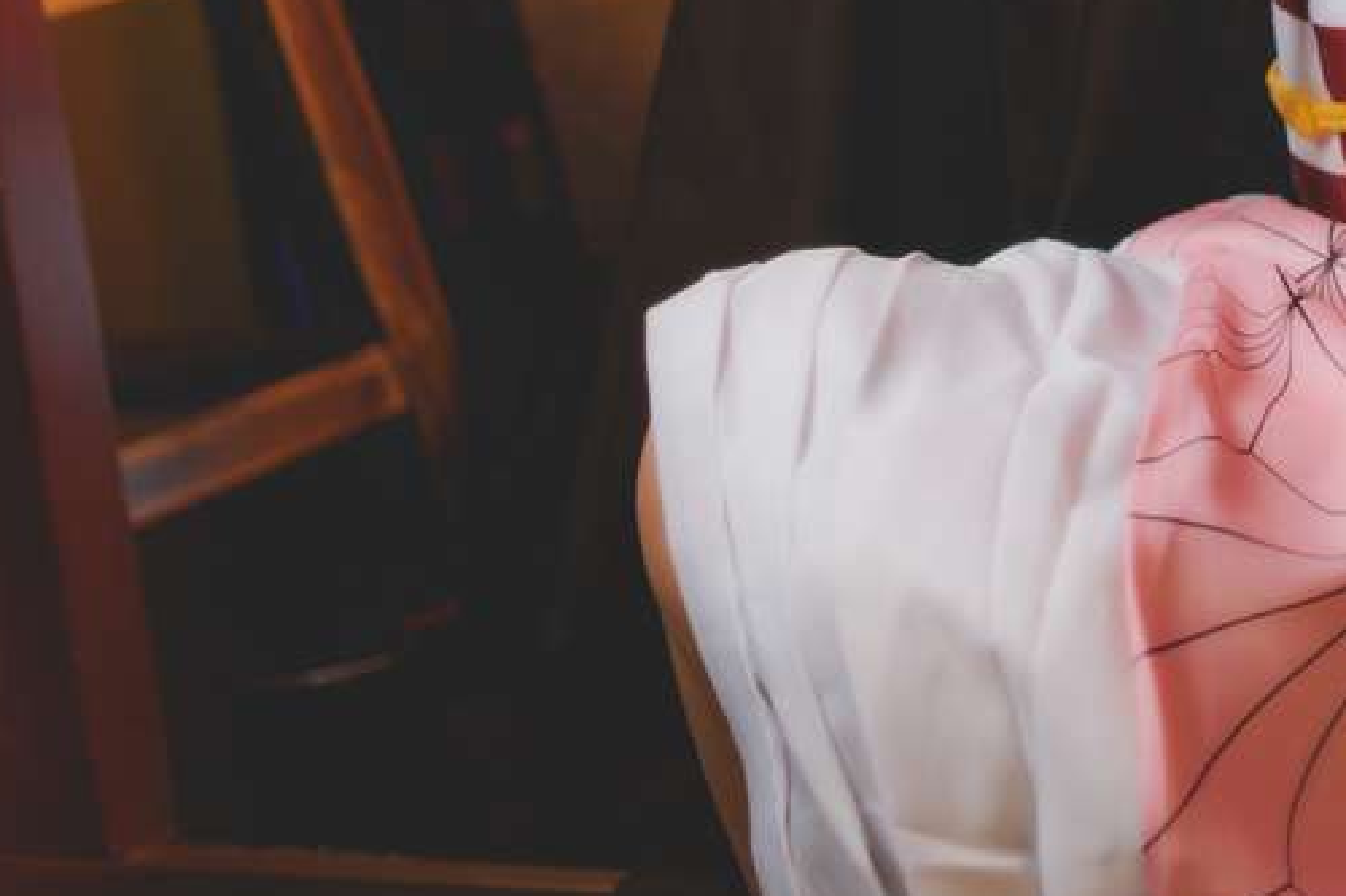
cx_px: 1447
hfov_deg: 15.9
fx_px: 4709
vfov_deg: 10.4
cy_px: -554
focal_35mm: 126
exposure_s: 1/100
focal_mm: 35
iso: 400
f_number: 1.4
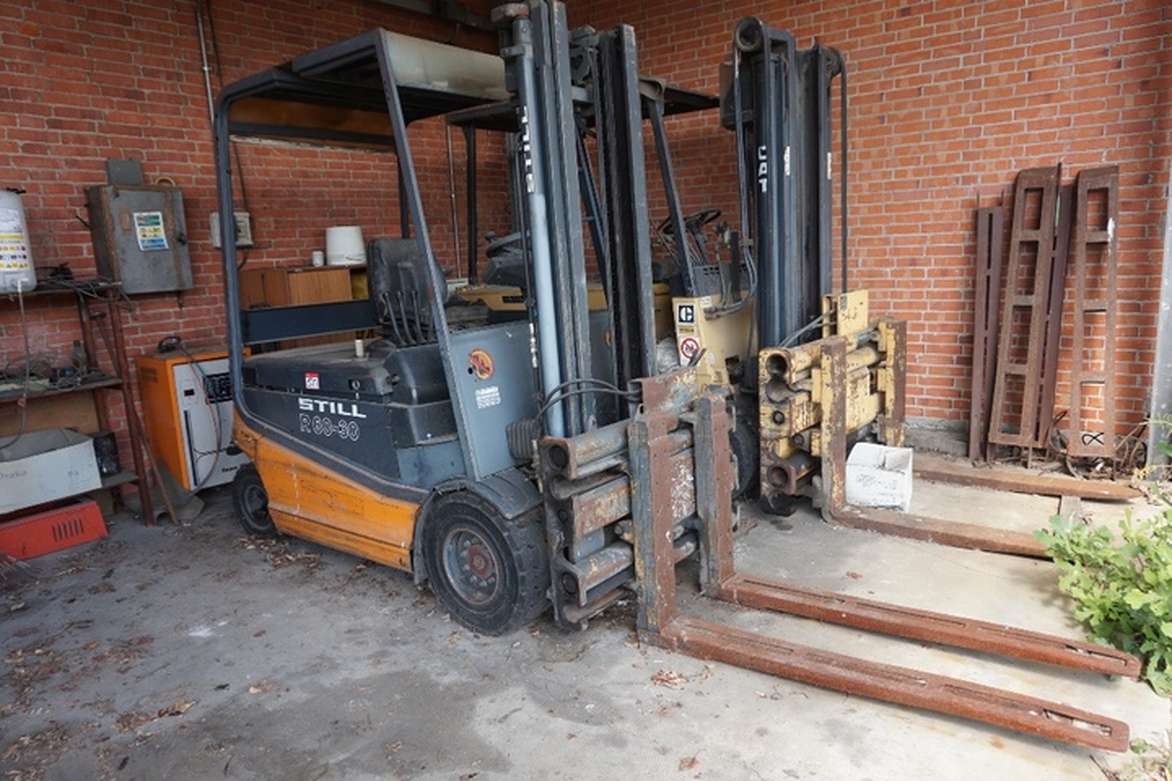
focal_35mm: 24
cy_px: 390
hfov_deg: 73.7
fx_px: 781
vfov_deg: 53.1
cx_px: 586
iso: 200
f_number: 4.5
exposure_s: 1/160
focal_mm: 16
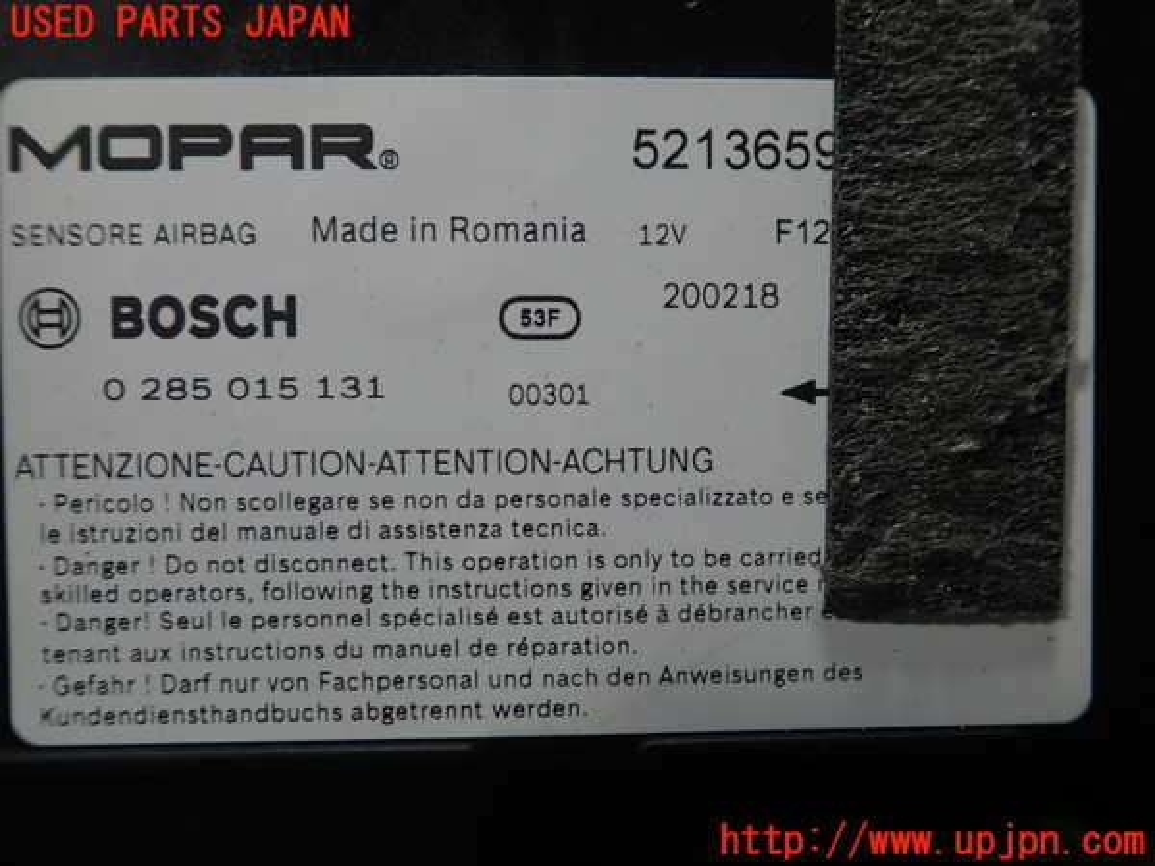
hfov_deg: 60.0
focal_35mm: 30
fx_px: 1001
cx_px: 578
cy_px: 433
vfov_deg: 46.8
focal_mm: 5.5
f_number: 2.3
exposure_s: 1/125
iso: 125
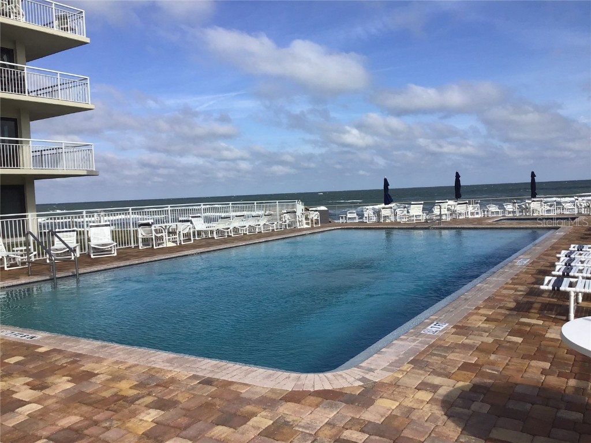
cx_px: 296
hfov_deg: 58.4
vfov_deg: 45.4
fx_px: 529
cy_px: 222
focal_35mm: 31
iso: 25
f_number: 2.4
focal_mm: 3.3
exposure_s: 1/2037
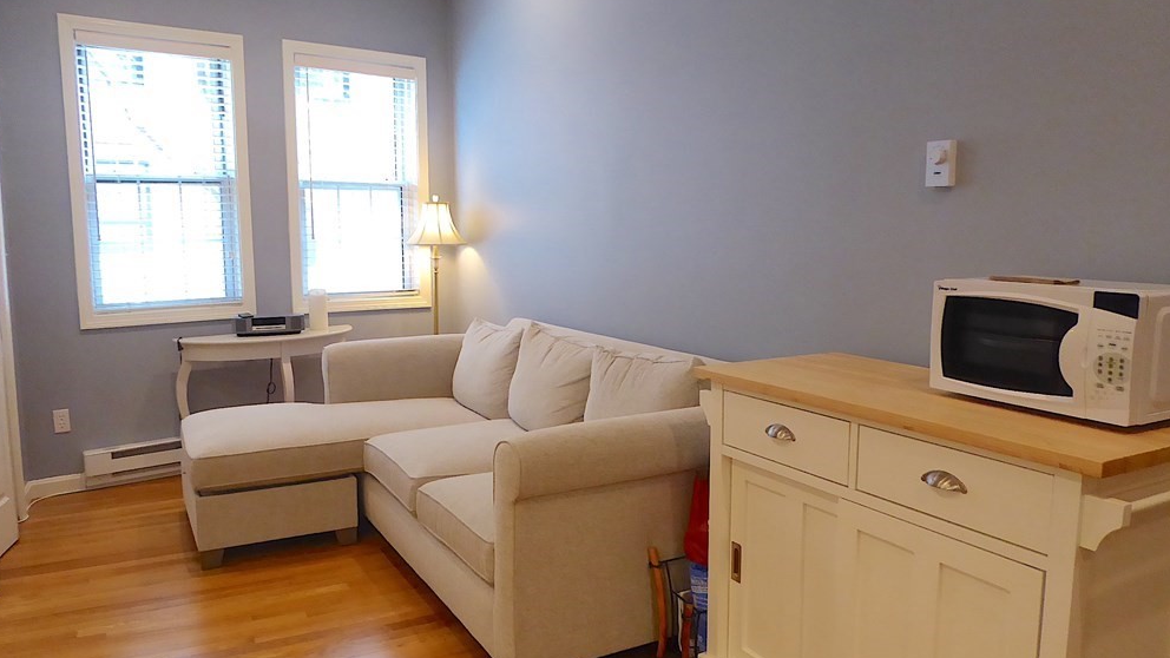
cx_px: 568
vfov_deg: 42.9
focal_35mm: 27
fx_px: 838
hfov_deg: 69.8
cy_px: 343
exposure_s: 1/50
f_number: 3.3
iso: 400
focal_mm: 4.3
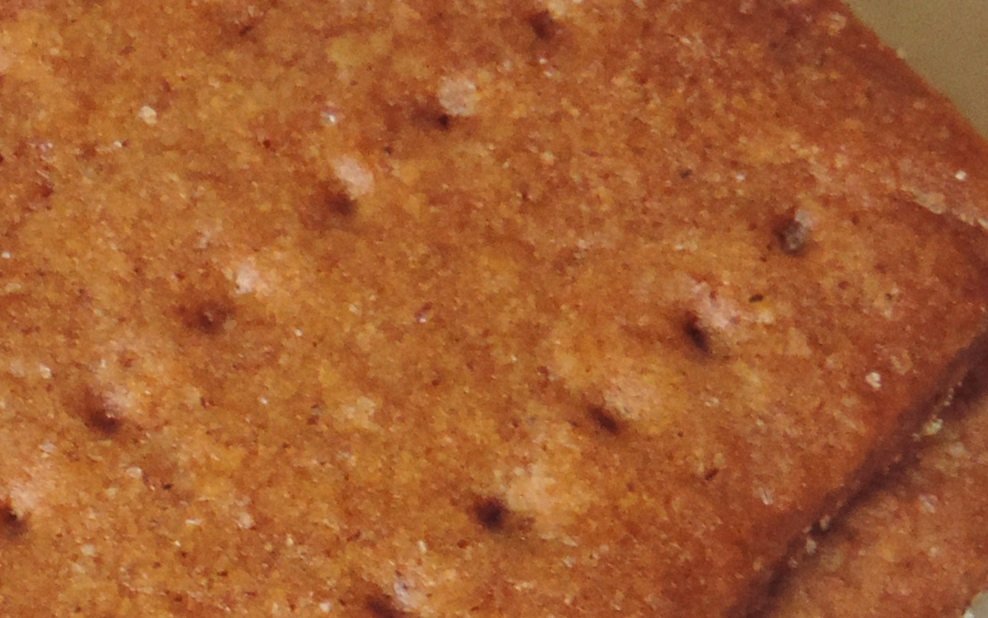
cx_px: -125
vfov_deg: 2.3
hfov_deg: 3.7
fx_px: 15322
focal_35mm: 569
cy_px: 1160
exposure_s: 1/13
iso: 800
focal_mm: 27.6
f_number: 4.4
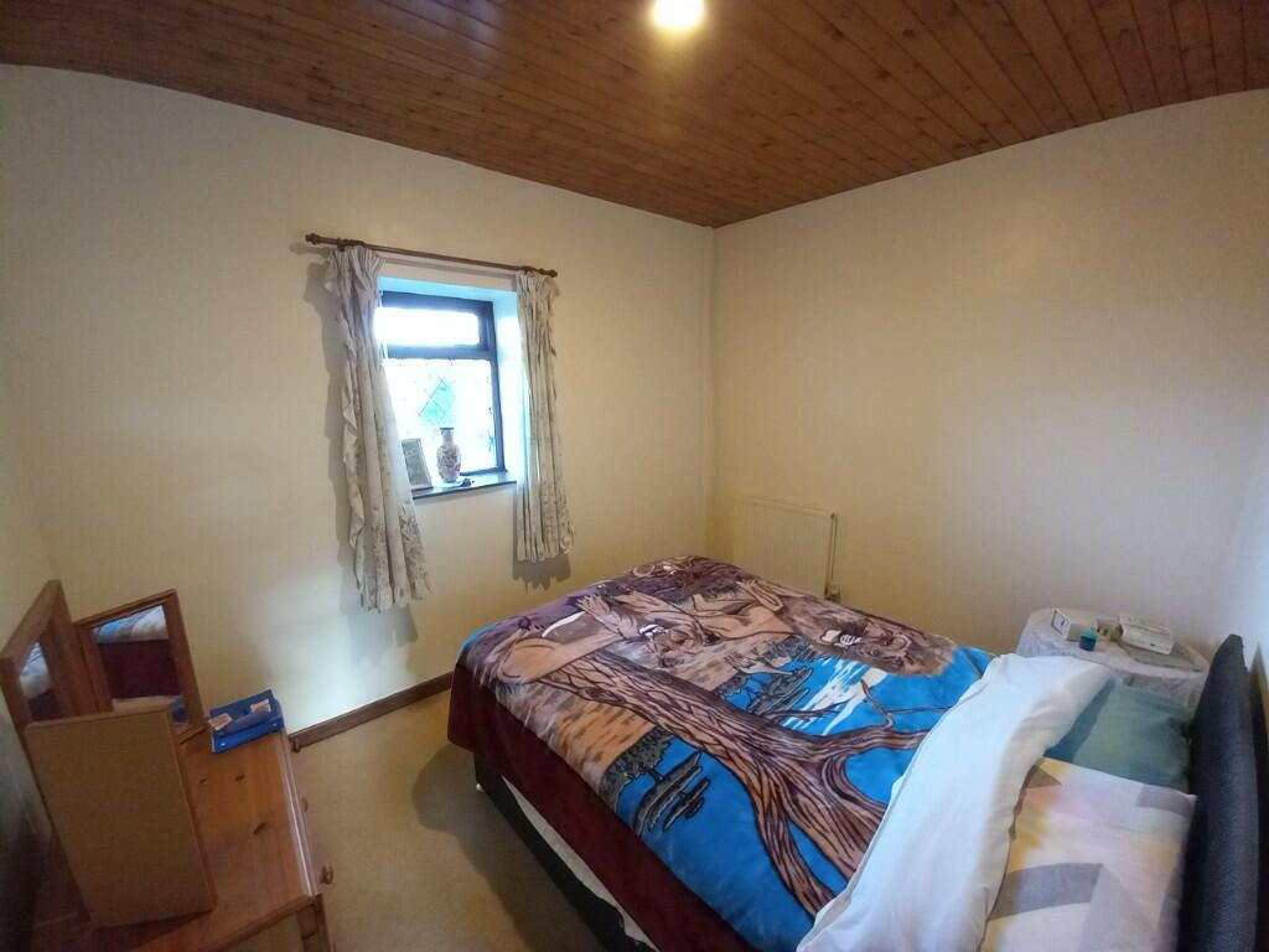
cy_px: 476
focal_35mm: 13
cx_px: 634
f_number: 2.2
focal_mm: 1.13
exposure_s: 1/25
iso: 250
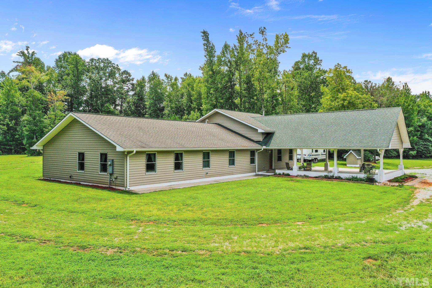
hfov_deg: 65.5
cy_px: 144
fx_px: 336
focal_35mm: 28
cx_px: 216
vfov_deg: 46.4
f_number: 5.6
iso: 100
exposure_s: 1/500
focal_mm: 10.26
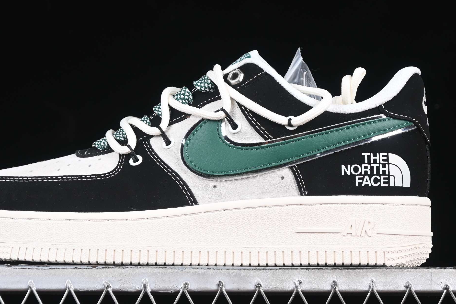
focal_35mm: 112
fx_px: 1419
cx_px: 198
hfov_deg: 18.3
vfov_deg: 12.2
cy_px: 124
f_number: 6.3
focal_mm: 50
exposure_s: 1/60
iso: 160
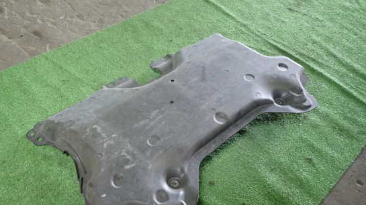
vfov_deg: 38.5
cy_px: 136
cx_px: 172
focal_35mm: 30
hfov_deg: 64.3
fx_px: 291
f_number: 2
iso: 200
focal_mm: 4.5
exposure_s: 1/30
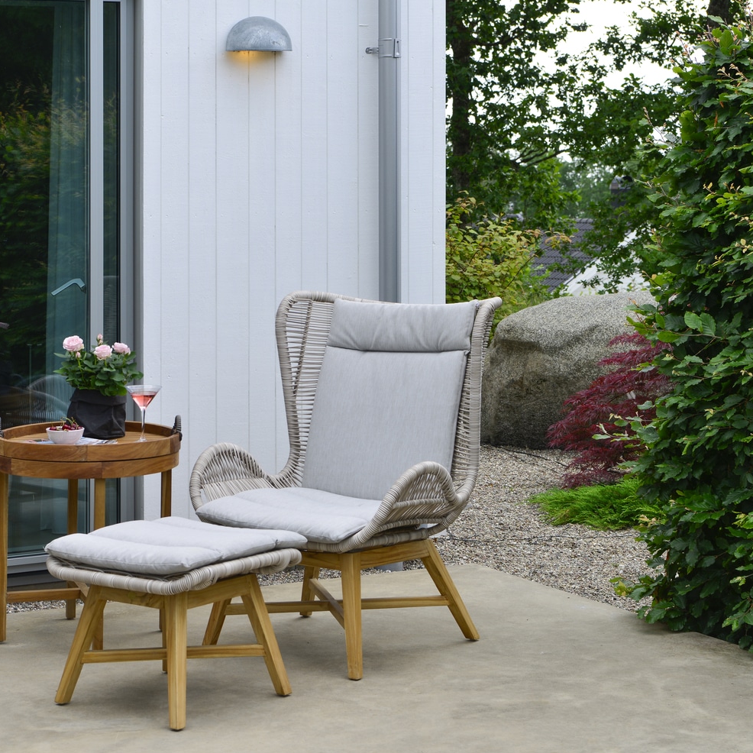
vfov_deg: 23.1
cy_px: 381
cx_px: 292
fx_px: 1846
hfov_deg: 23.0
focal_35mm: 75
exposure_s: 1/100
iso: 100
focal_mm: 58
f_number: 8
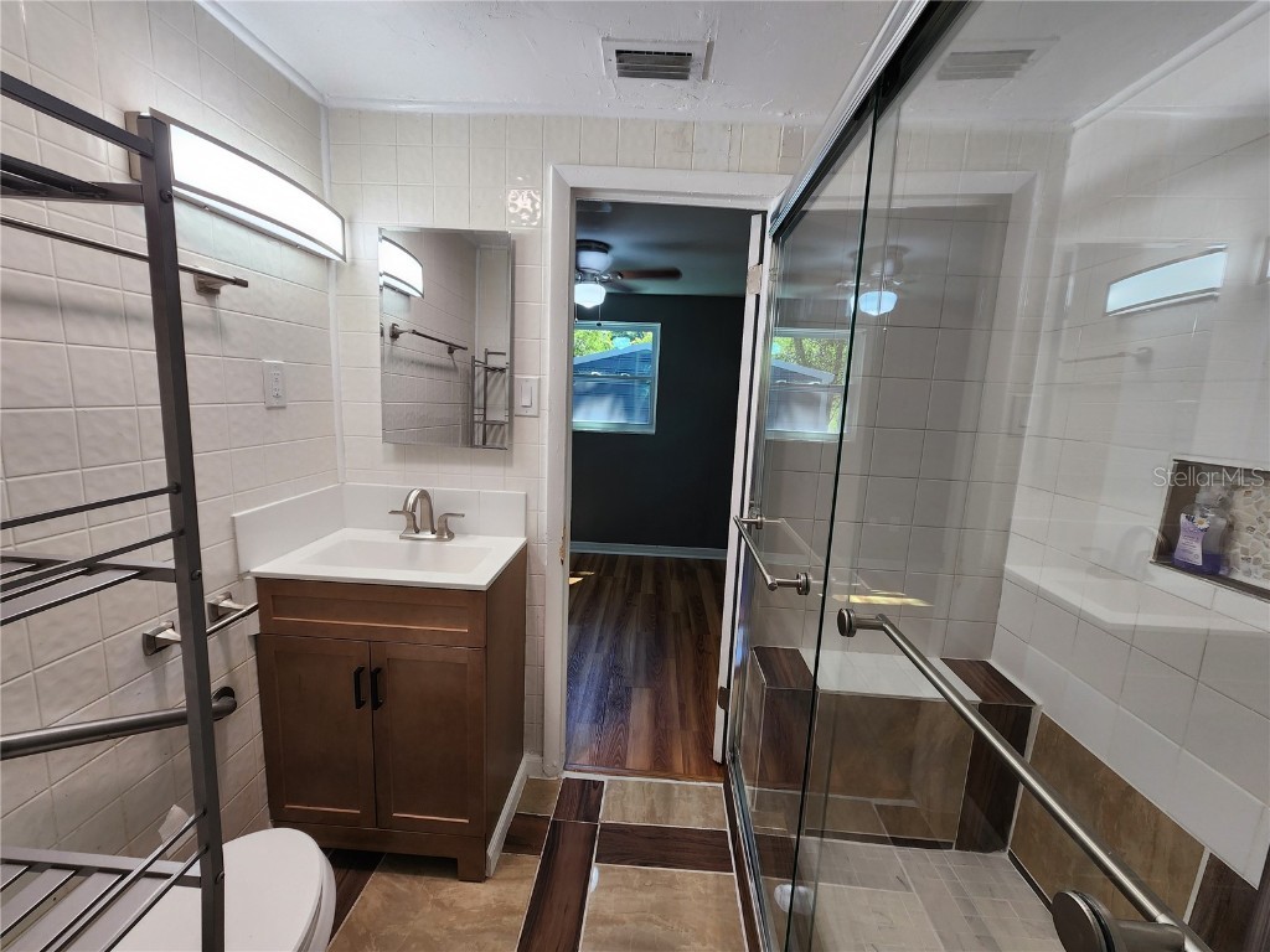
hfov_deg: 106.2
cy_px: 476
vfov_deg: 89.9
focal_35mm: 13
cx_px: 635
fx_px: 477
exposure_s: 1/60
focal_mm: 2.2
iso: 64
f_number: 2.2
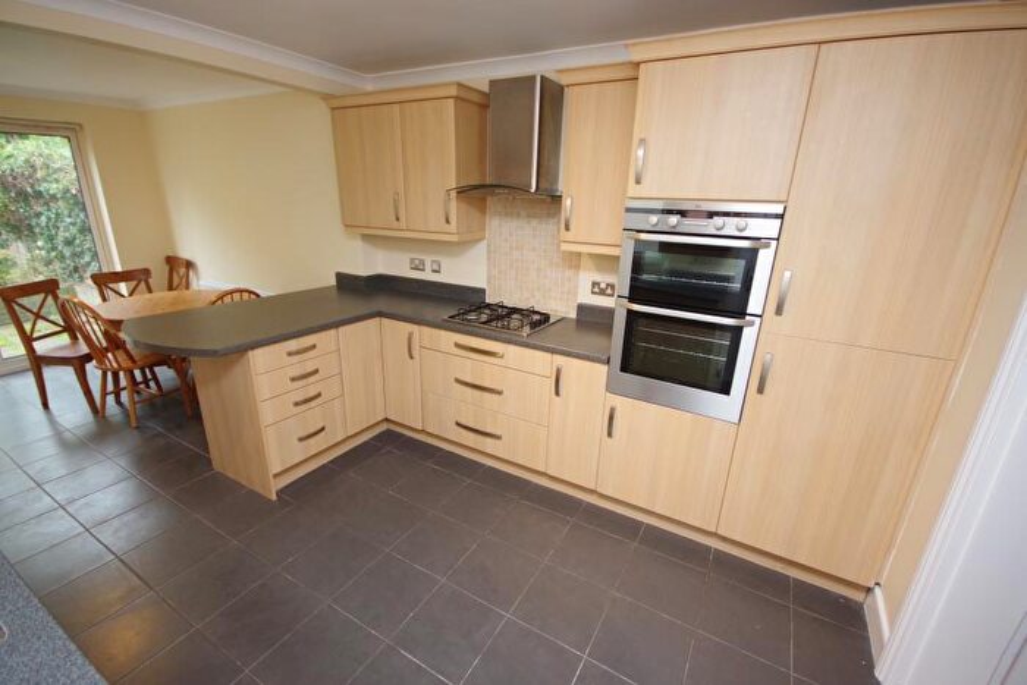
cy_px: 342
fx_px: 428
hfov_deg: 100.4
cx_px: 514
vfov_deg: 77.4
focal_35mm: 15
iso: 800
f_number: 4
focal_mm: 10
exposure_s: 1/40
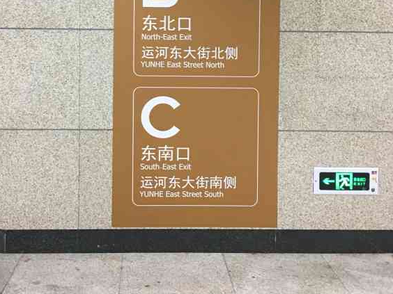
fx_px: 545
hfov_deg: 39.5
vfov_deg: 29.3
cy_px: 40
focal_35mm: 48
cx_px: 163
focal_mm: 4.15
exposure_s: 1/17
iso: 80
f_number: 2.2
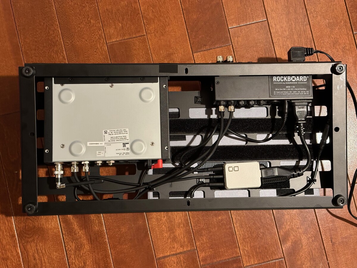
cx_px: 178
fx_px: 495
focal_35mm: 48
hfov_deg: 39.7
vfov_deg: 30.3
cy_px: 134
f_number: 1.78
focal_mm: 6.86
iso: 500
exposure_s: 1/33
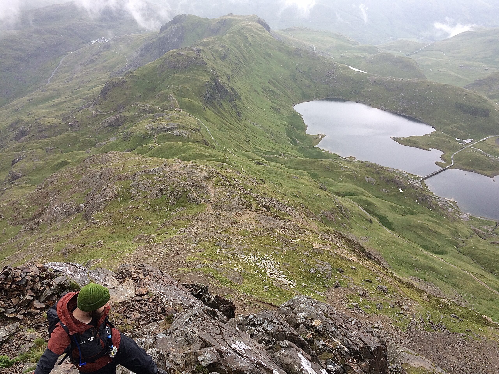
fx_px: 418
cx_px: 250
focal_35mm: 29
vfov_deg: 48.2
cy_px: 187
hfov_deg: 61.7
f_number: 2.2
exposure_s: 1/125
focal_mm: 4.15
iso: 32
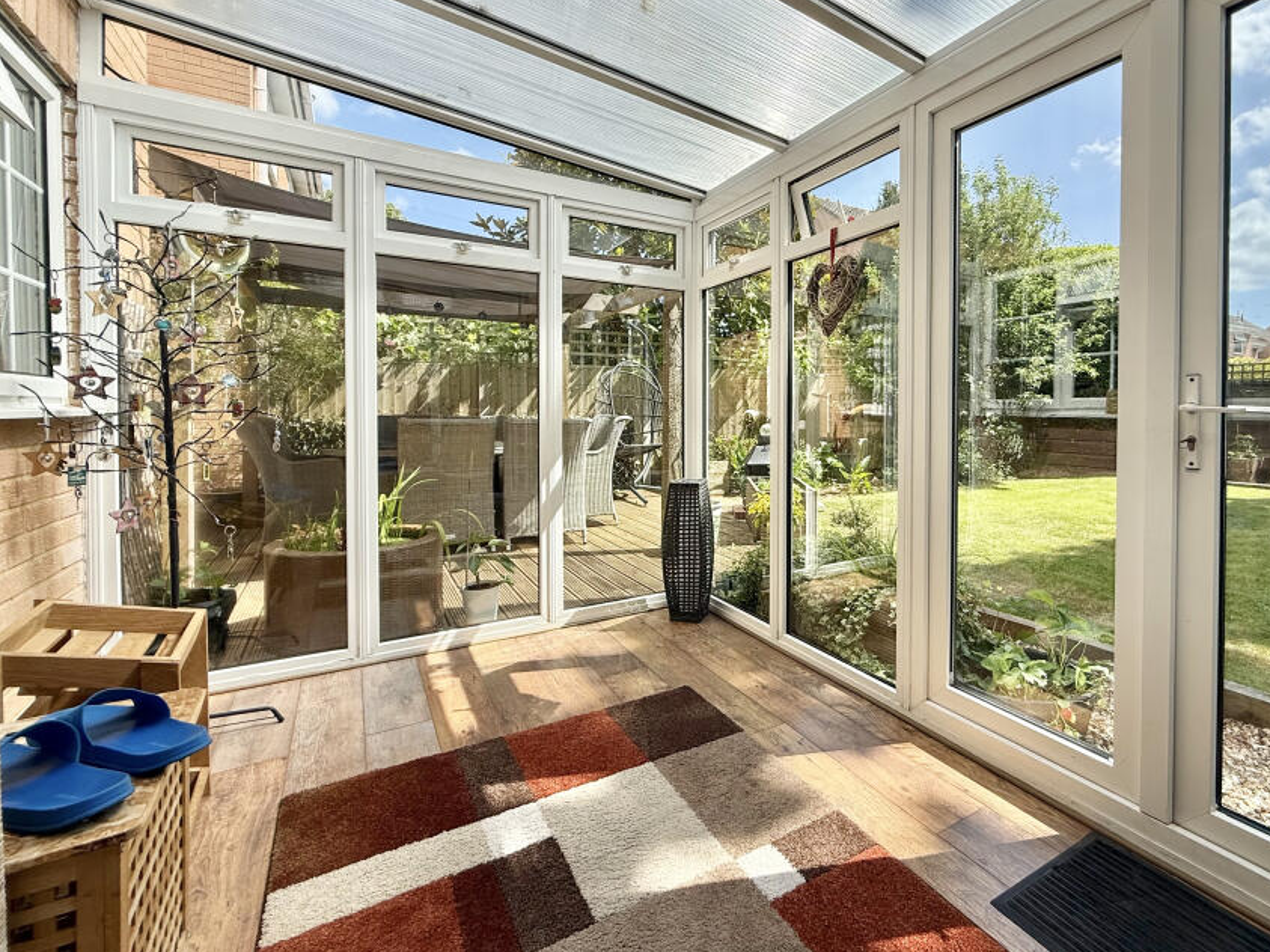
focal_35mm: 17
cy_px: 419
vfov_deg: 74.4
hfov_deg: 89.9
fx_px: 624
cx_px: 758
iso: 64
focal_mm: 2.22
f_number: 2.2
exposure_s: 1/1068
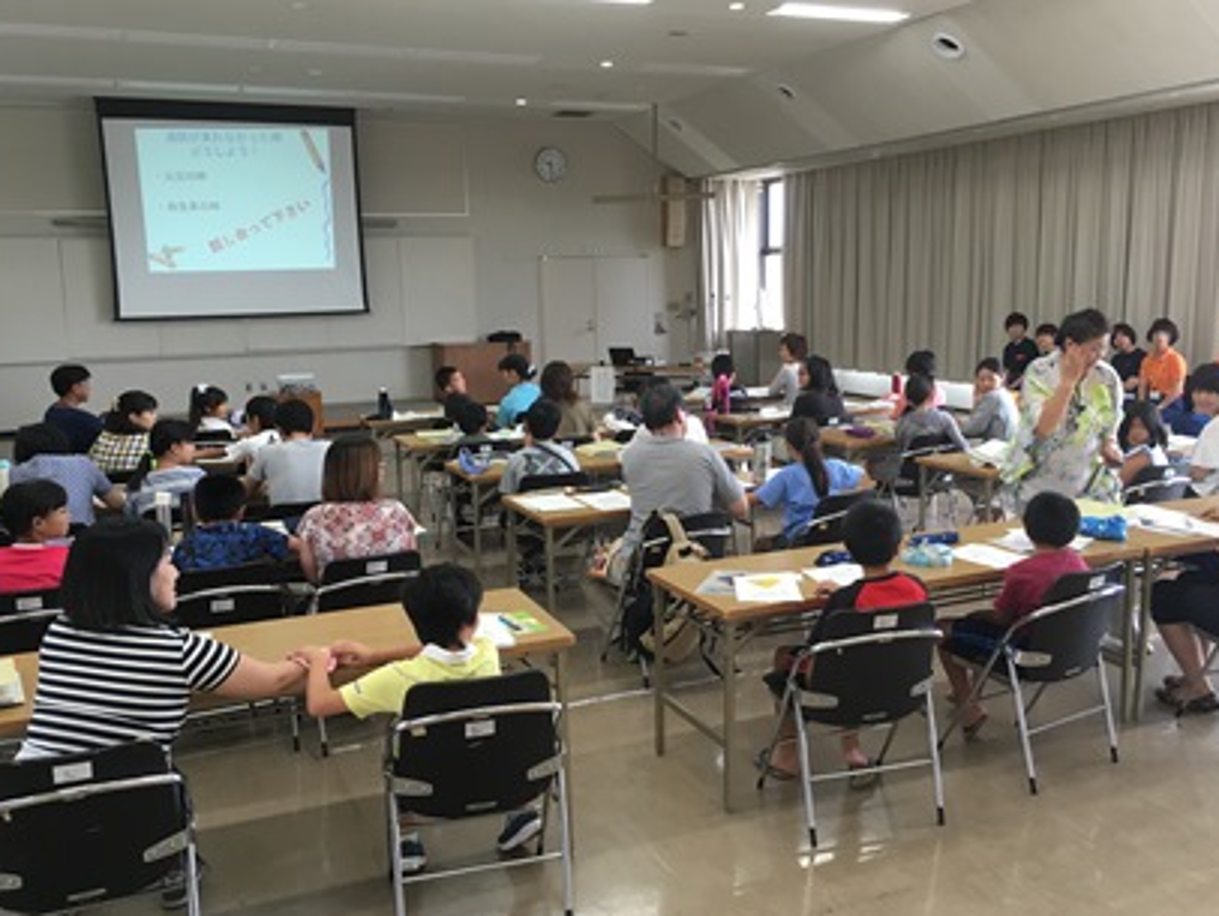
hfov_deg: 56.8
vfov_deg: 44.2
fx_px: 1128
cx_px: 634
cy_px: 456
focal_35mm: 32
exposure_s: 1/30
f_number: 2.2
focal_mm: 4.15
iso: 32
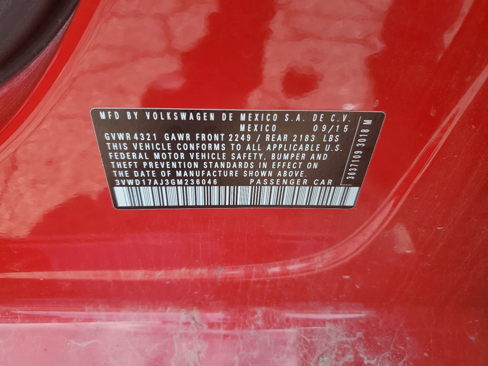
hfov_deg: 67.3
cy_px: 183
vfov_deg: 53.1
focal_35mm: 26
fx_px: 367
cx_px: 244
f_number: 1.5
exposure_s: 1/588
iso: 50
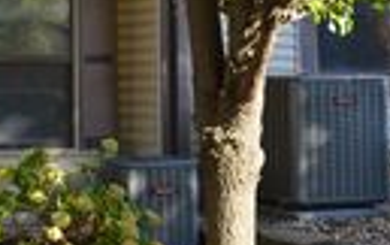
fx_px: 1319
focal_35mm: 124
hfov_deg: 16.3
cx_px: -45
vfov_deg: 10.5
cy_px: -8
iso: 125
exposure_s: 1/125
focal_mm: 21
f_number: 5.6
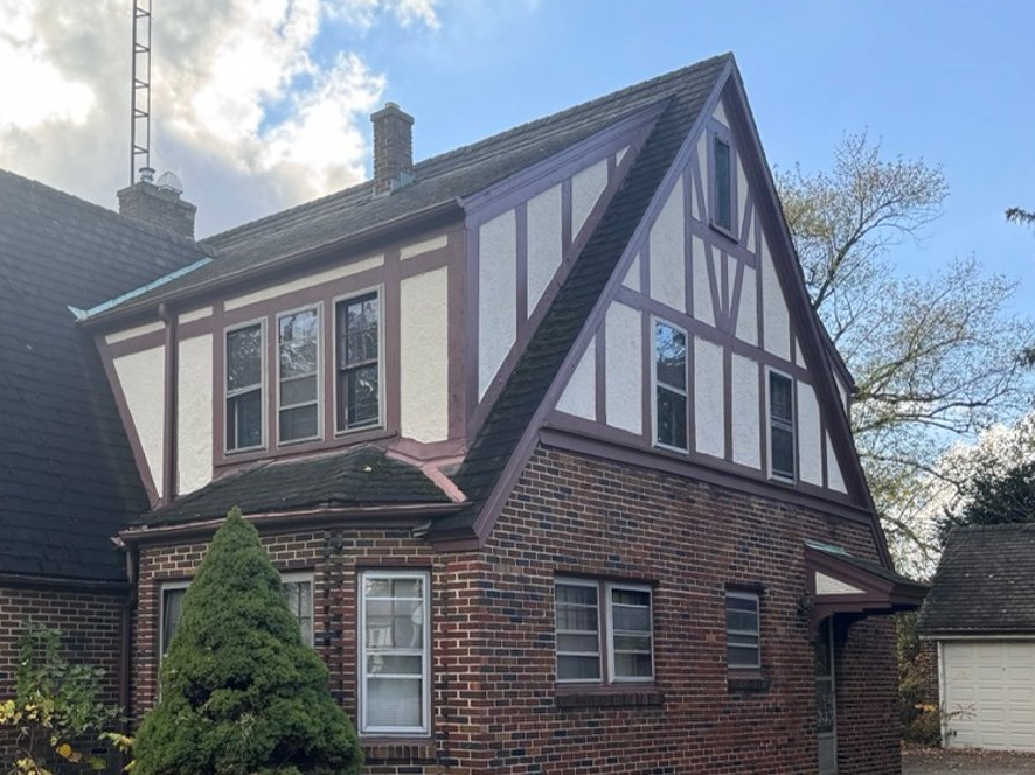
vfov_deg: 34.5
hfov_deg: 44.8
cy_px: 560
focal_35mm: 41
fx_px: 1226
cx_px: 311
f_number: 1.78
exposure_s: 1/756
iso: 80
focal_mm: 6.76
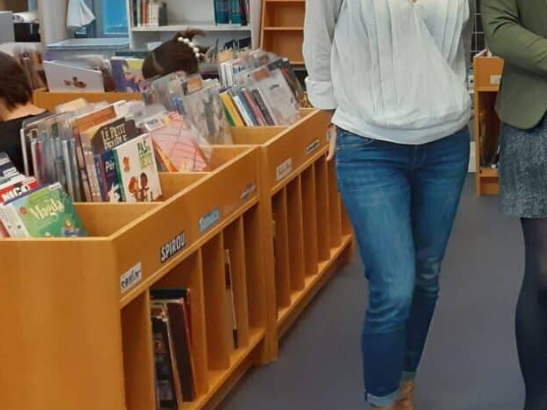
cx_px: 609
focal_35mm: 62
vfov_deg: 22.8
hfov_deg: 28.2
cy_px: 7
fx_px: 980
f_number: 1.9
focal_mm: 3.6
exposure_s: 1/50
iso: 250
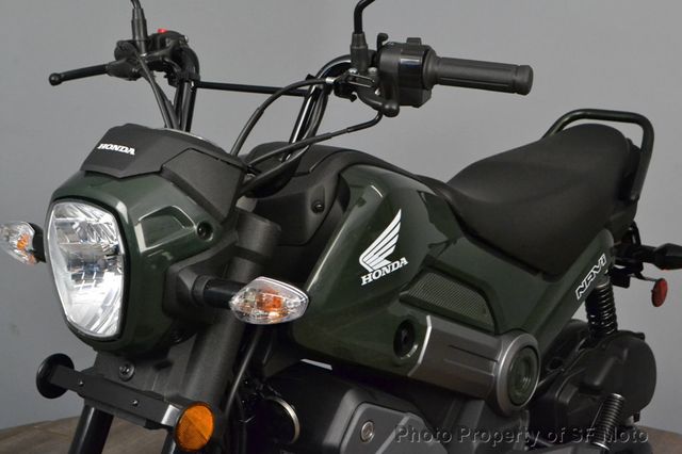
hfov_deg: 35.1
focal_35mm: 57
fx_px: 1079
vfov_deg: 23.8
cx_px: 341
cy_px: 227
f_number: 11
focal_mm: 38
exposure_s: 1/60
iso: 3200
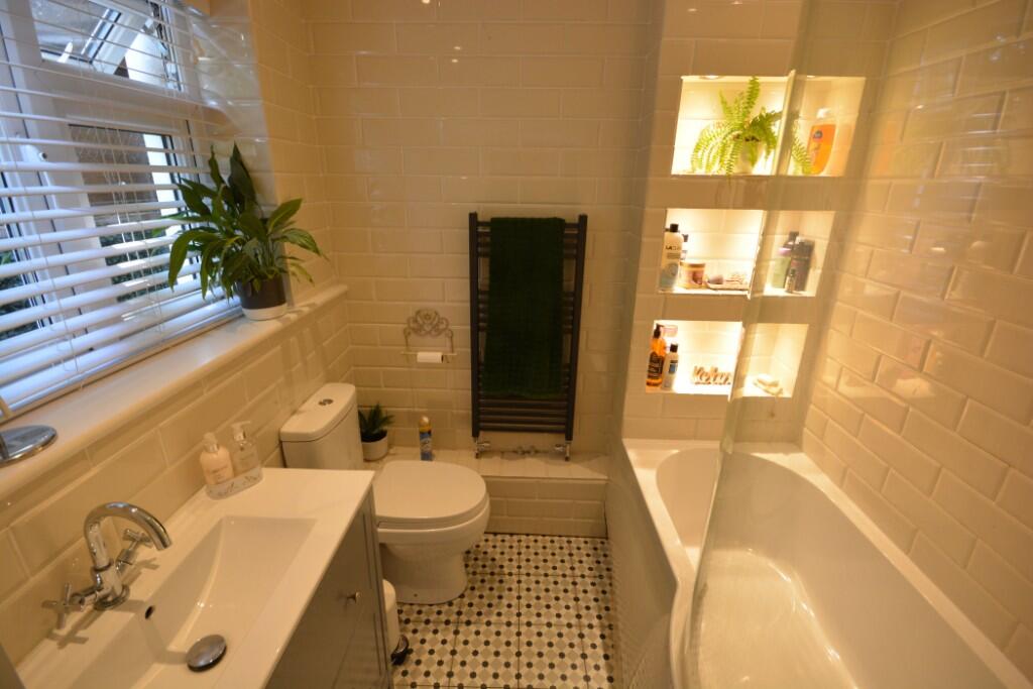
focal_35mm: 15
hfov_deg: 100.4
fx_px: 430
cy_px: 344
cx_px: 516
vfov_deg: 77.3
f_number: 8
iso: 400
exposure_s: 1/20
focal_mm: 10
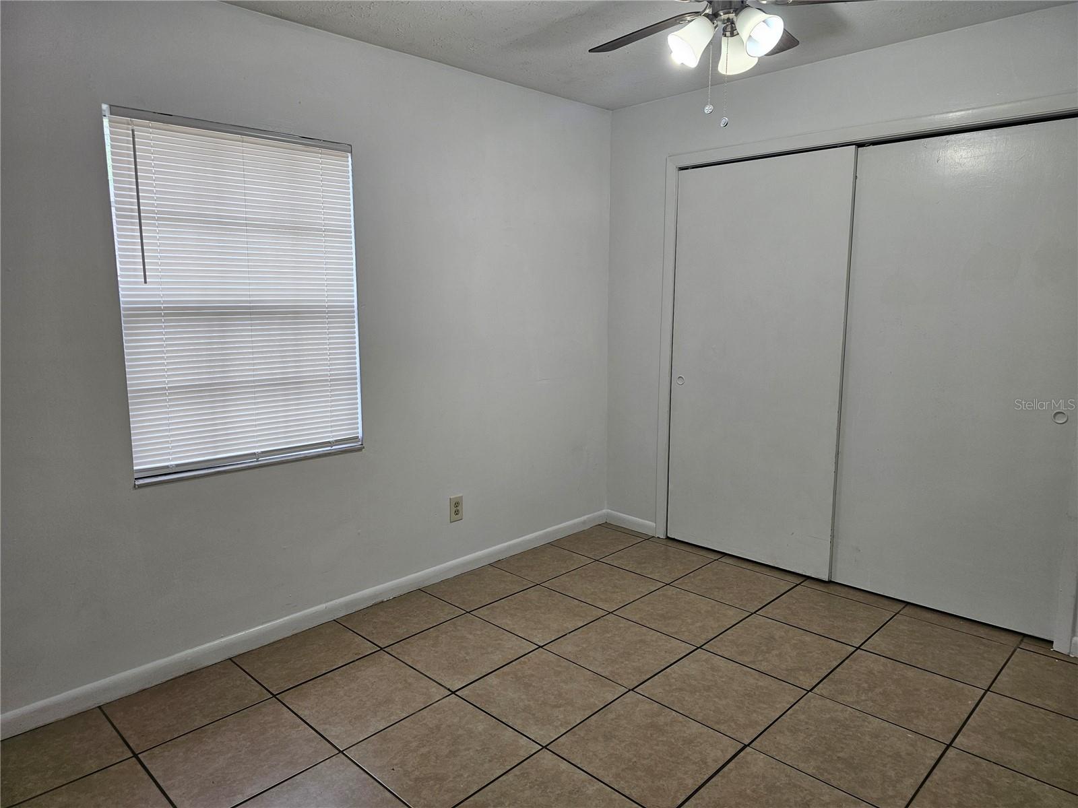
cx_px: 539
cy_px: 404
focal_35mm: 23
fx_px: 716
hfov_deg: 73.9
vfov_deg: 58.9
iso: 80
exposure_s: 1/120
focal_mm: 6.3
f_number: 1.7
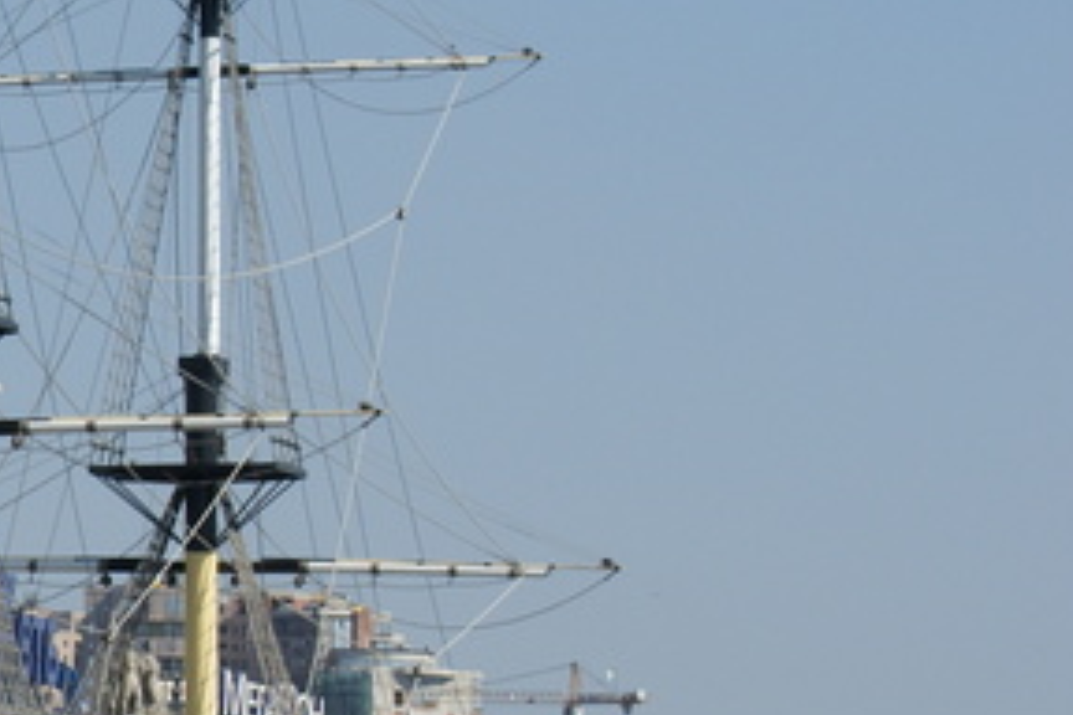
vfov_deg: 5.1
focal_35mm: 267
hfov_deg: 7.5
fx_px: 7957
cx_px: -741
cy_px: 607
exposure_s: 1/320
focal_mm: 50
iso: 100
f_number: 10
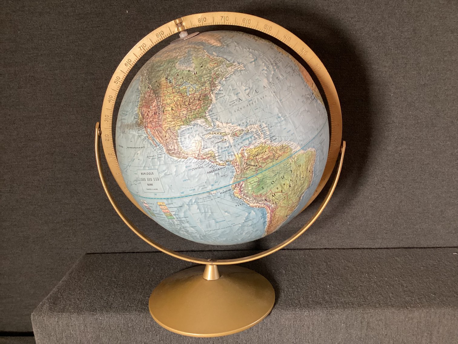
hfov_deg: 58.3
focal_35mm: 31
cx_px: 229
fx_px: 410
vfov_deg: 45.4
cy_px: 172
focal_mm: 3.3
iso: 320
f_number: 2.4
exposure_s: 1/50
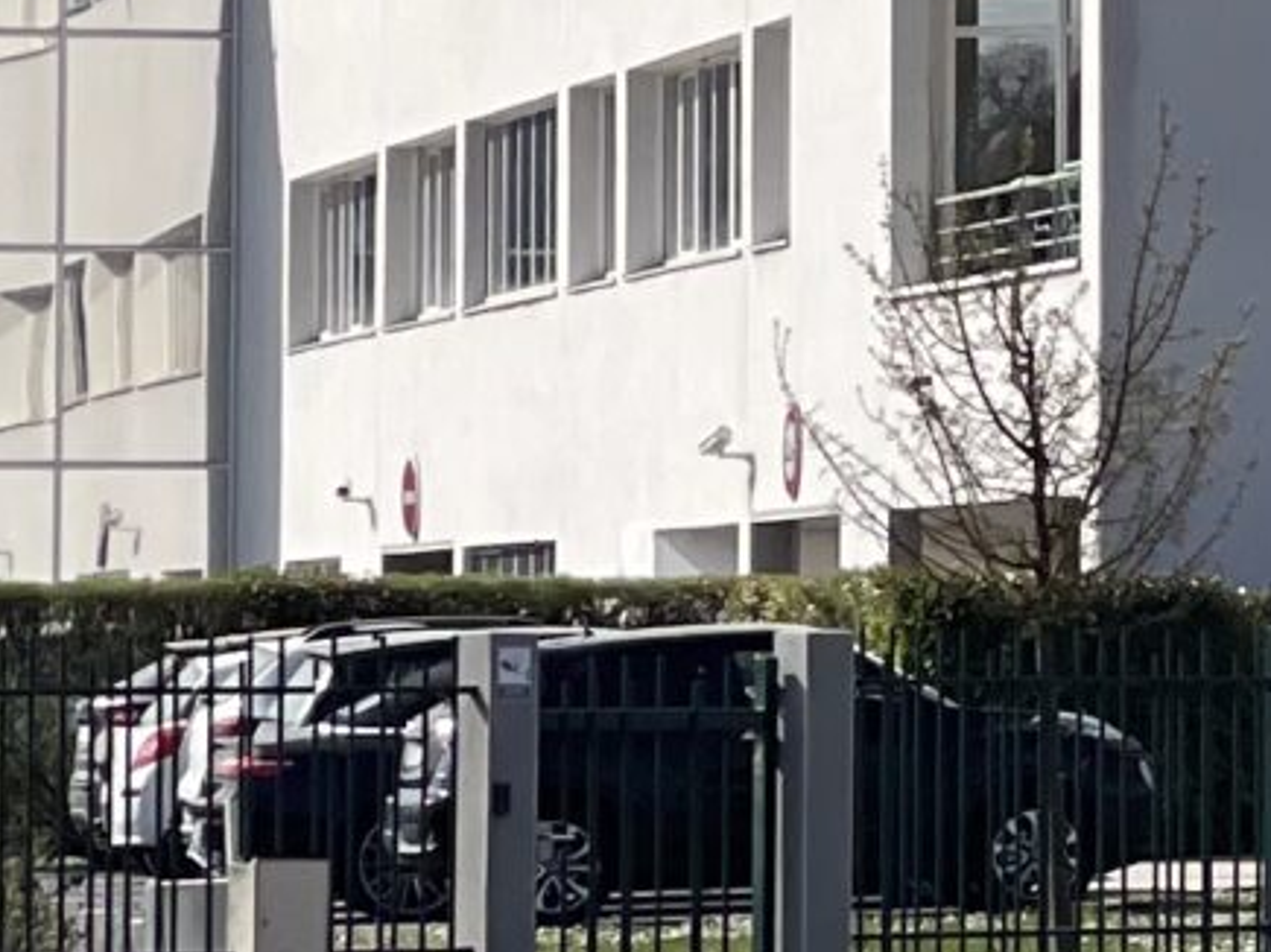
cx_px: 2638
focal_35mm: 377
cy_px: 64
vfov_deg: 3.9
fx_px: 13839
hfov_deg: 5.2
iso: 32
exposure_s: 1/2481
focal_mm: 7.5
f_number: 2.2
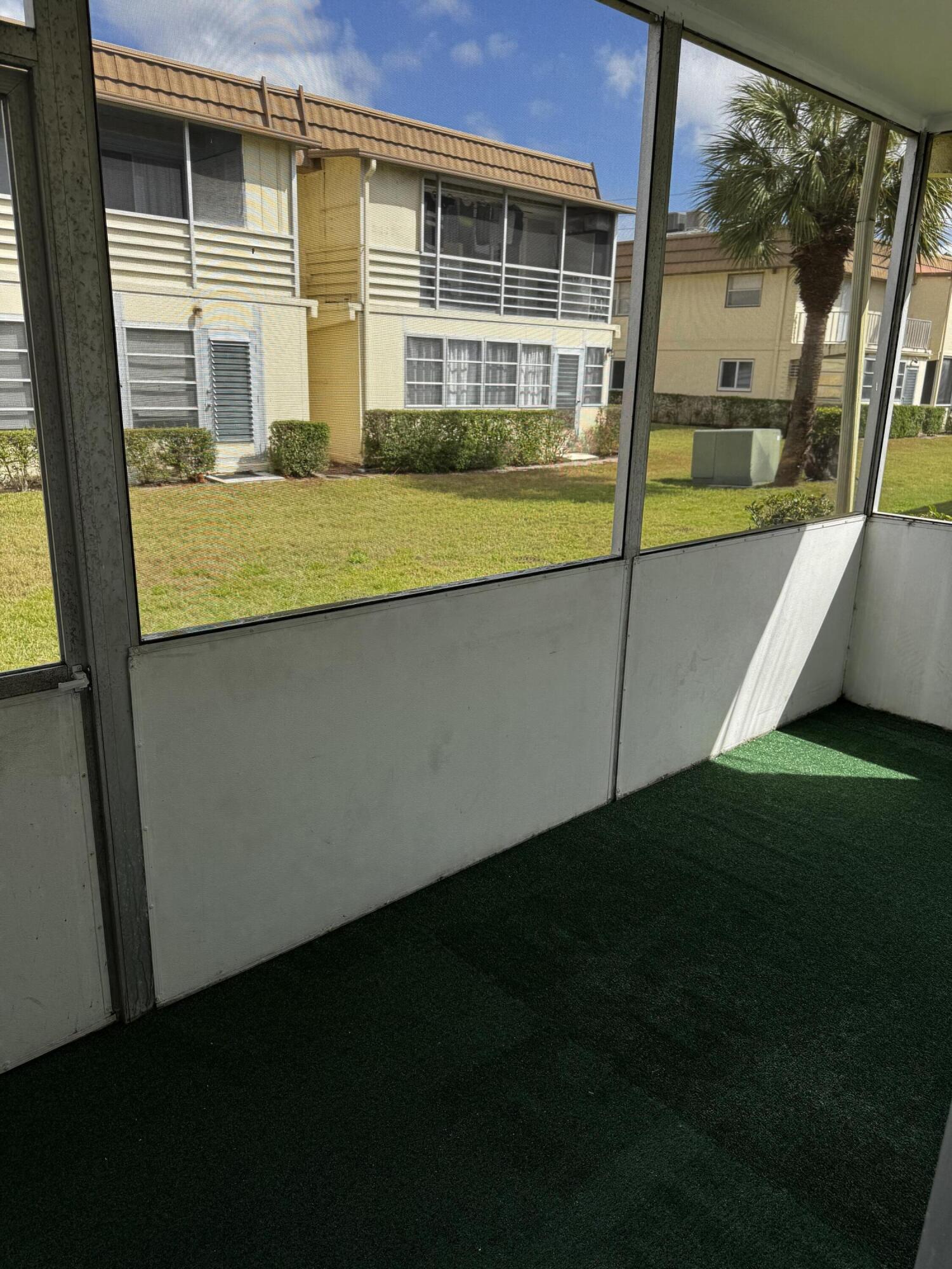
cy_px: 634
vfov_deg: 71.6
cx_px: 476
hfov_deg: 56.8
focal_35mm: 24
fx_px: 880
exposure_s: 1/1678
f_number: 1.78
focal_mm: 6.76
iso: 80
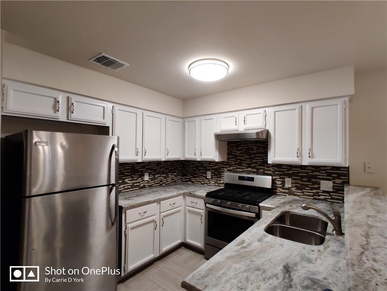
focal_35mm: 13
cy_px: 146
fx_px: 145
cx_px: 194
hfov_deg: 106.2
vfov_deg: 89.9
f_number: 2.2
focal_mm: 2.25
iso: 400
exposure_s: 1/33
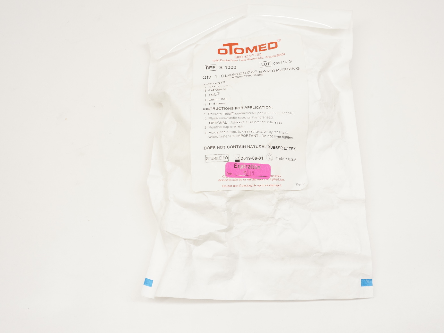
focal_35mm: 40
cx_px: 246
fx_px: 513
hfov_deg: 46.7
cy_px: 163
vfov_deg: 36.0
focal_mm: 24
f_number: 8
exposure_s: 1/80
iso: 800
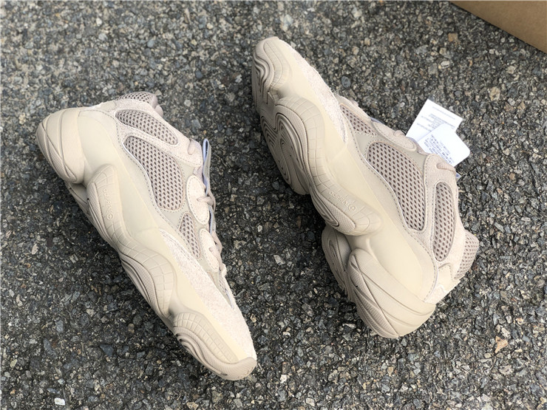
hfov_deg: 36.8
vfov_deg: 28.0
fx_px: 822
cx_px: 274
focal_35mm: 52
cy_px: 205
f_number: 2.4
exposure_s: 1/268
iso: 16
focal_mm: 6
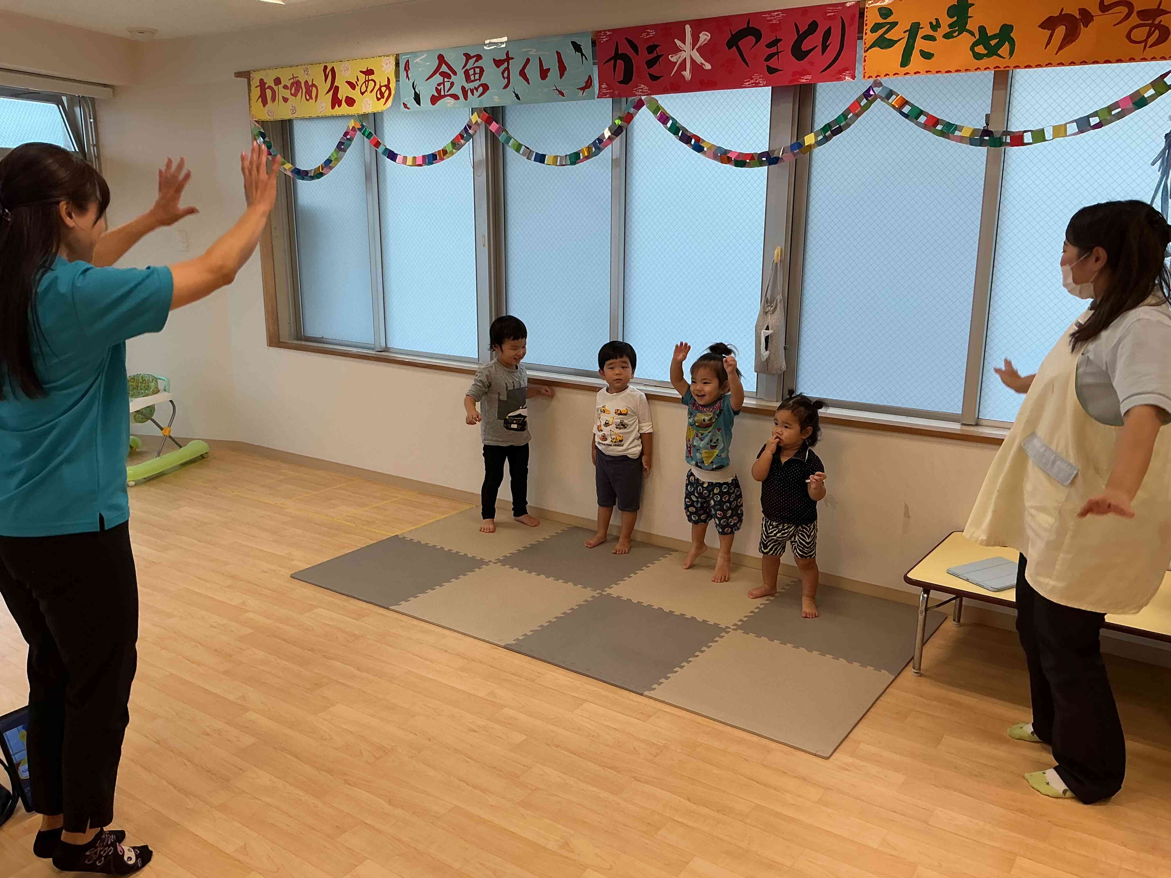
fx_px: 981
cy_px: 439
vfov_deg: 48.2
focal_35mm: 29
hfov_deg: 61.7
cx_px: 586
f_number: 1.8
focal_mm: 3
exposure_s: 1/100
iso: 25
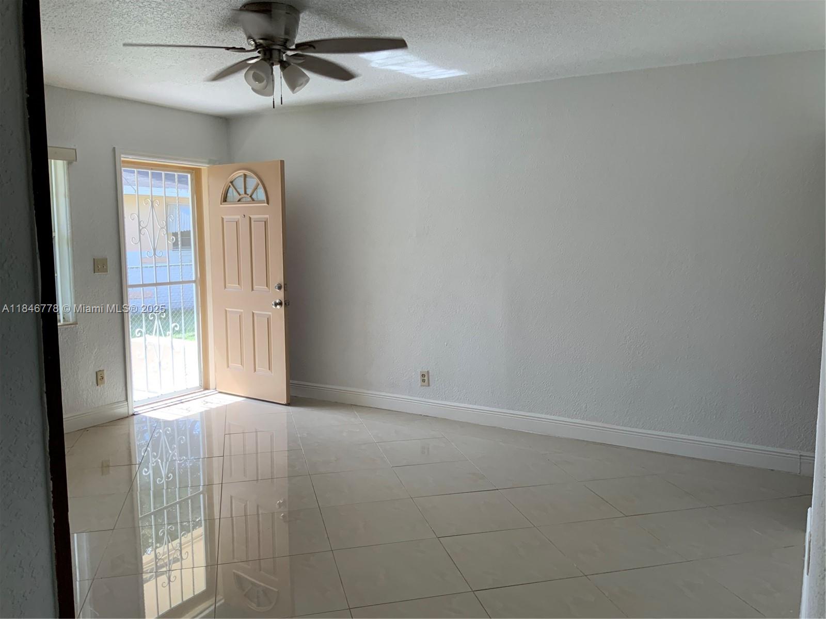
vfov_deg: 48.2
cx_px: 413
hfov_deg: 61.7
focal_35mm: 29
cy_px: 310
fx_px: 692
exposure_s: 1/120
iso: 25
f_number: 1.8
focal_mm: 3
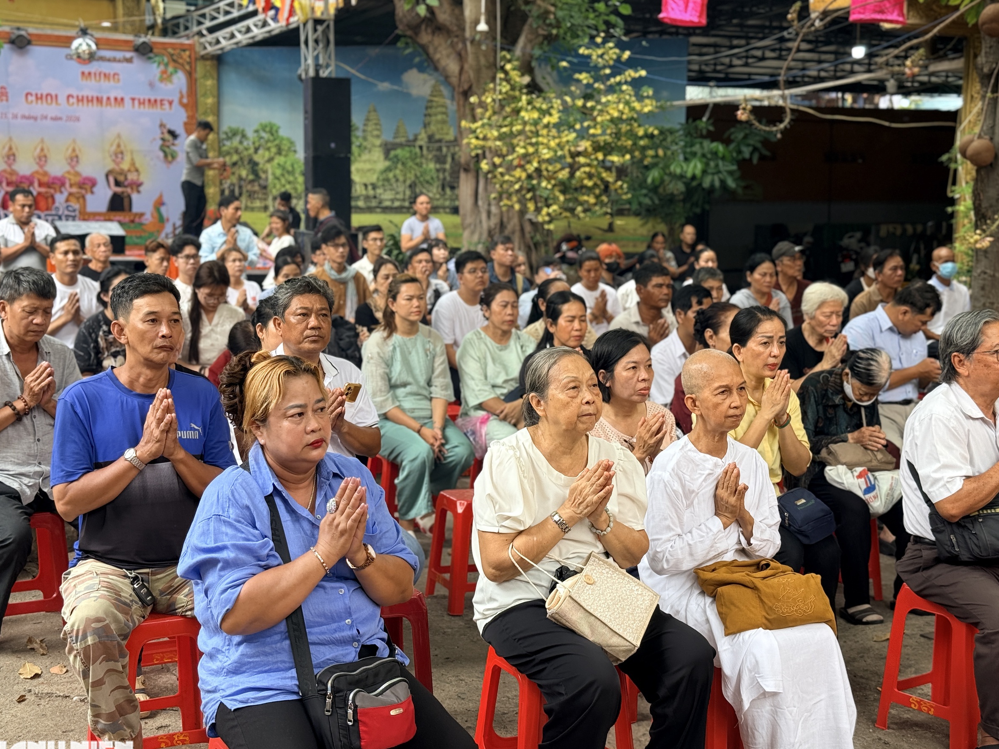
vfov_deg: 28.0
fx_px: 1501
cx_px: 485
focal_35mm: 52
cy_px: 394
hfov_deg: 36.8
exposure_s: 1/254
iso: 64
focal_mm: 6.76
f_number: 1.78
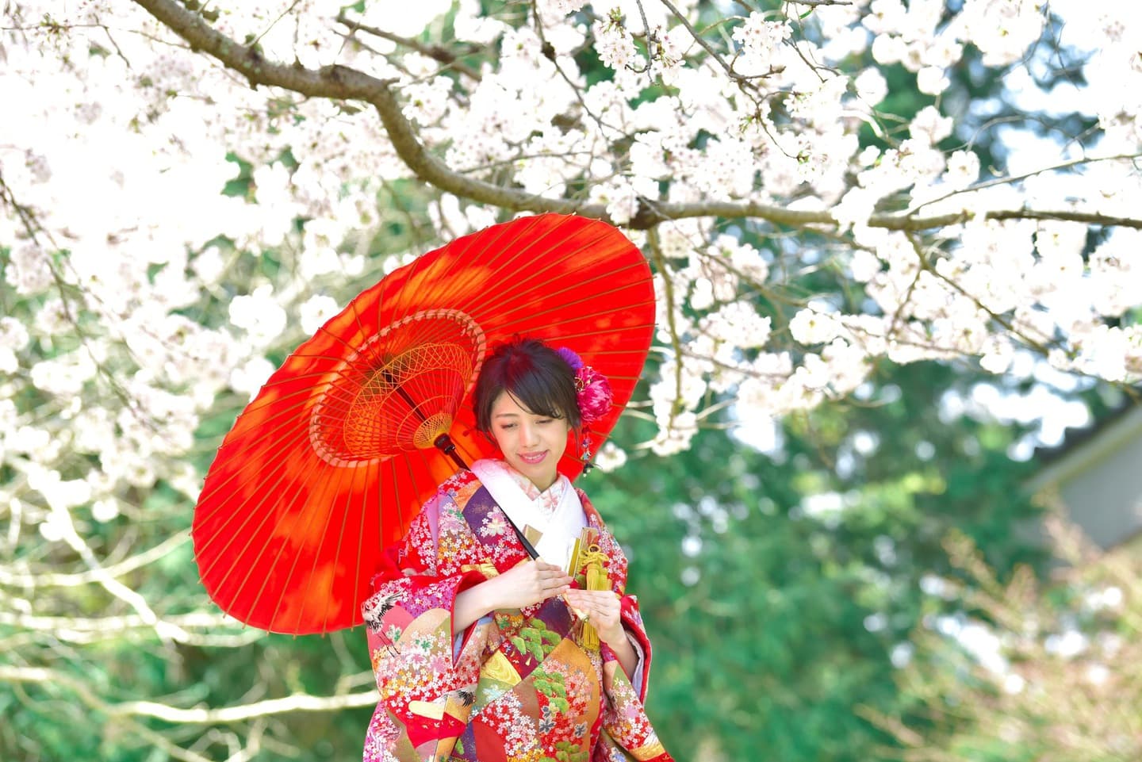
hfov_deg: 14.1
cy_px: 381
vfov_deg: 9.5
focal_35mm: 145
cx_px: 571
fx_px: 4601
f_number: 4
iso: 1000
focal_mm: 145
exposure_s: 1/1000
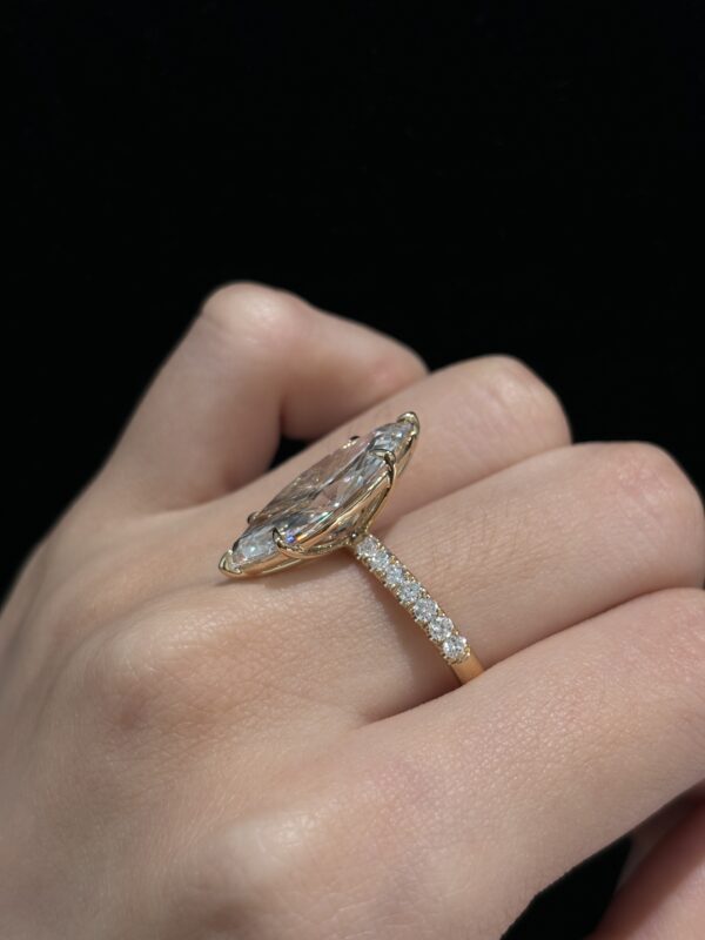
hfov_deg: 28.0
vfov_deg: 36.8
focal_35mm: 52
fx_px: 1412
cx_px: 352
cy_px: 470
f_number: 1.6
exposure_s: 1/323
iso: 32
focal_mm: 5.96
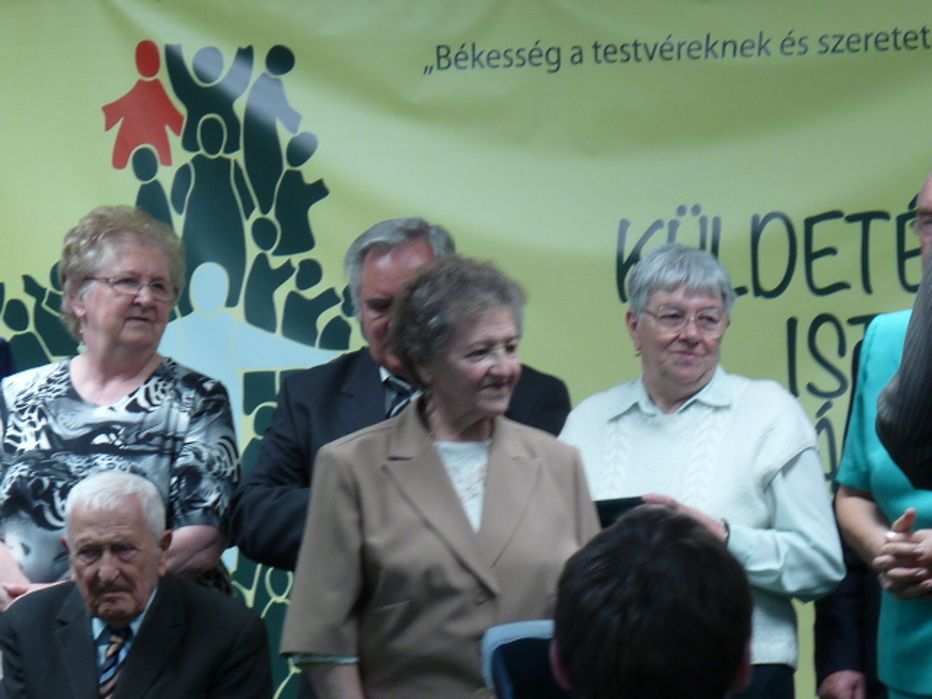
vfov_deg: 5.0
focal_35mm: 296
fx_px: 7969
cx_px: 466
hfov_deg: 6.7
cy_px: 350
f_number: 3.7
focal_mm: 29.7
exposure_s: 1/50
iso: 100
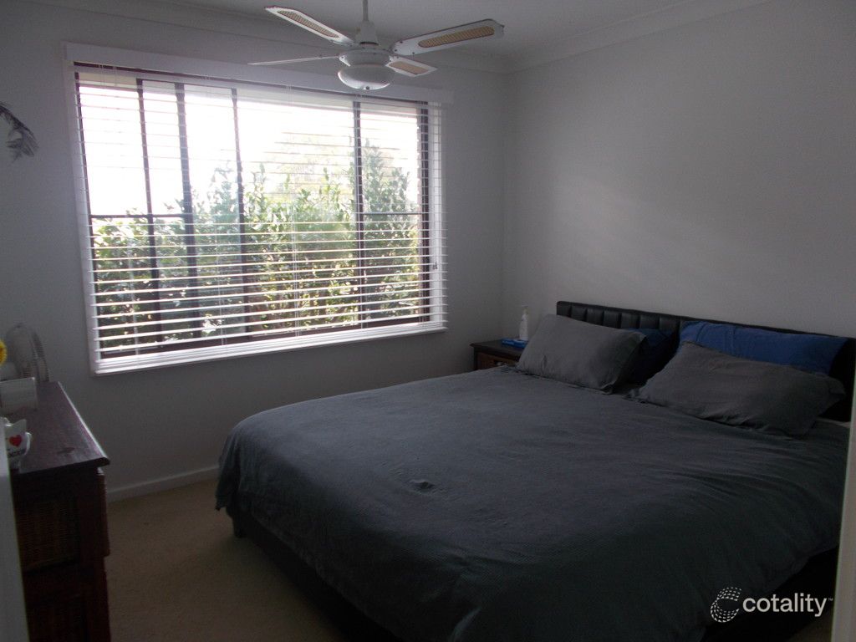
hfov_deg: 67.3
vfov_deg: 53.1
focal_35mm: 26
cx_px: 428
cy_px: 321
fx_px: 643
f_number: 3.2
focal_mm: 4.6
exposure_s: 1/30
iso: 80
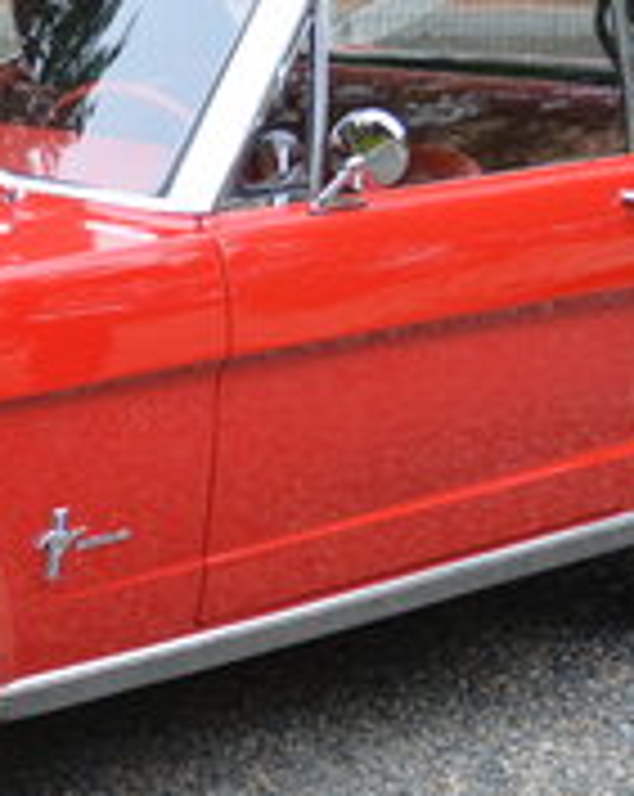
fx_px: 3833
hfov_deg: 9.3
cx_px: -238
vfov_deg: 11.9
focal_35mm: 163
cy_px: 414
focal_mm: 32
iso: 500
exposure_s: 1/60
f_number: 4.8
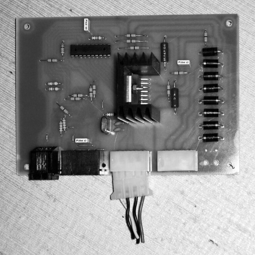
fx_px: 692
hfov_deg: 20.9
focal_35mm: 83
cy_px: 96
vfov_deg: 20.8
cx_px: 127
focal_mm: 11.6
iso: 80
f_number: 3.8
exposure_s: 1/97.2
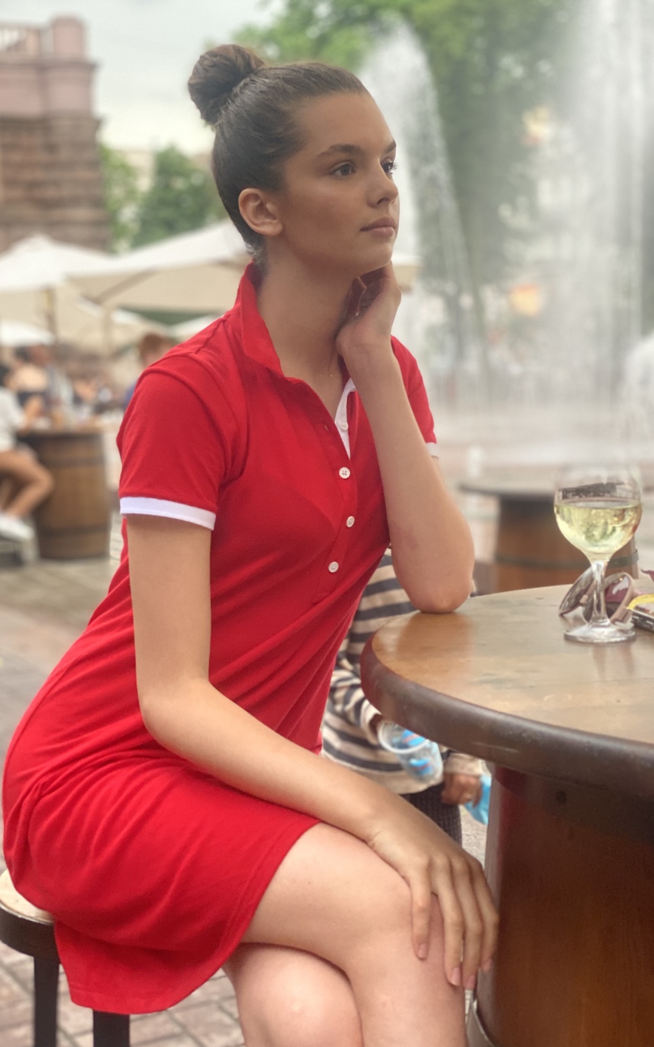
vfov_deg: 36.3
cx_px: 317
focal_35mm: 56
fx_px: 1597
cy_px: 525
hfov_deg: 23.1
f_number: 2
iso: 160
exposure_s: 1/100
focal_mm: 6
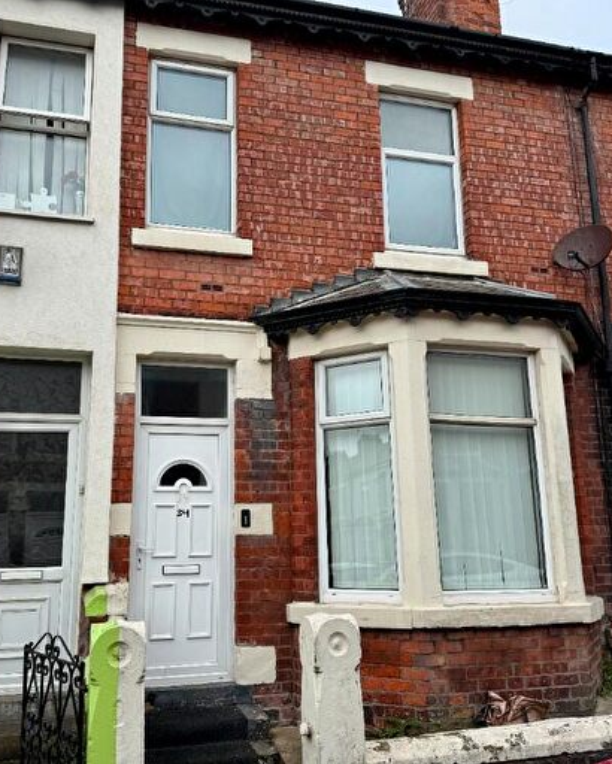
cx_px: 263
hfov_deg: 45.7
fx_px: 724
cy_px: 380
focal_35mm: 32
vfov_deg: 55.6
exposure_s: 1/3096
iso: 80
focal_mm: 6.76
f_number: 1.78
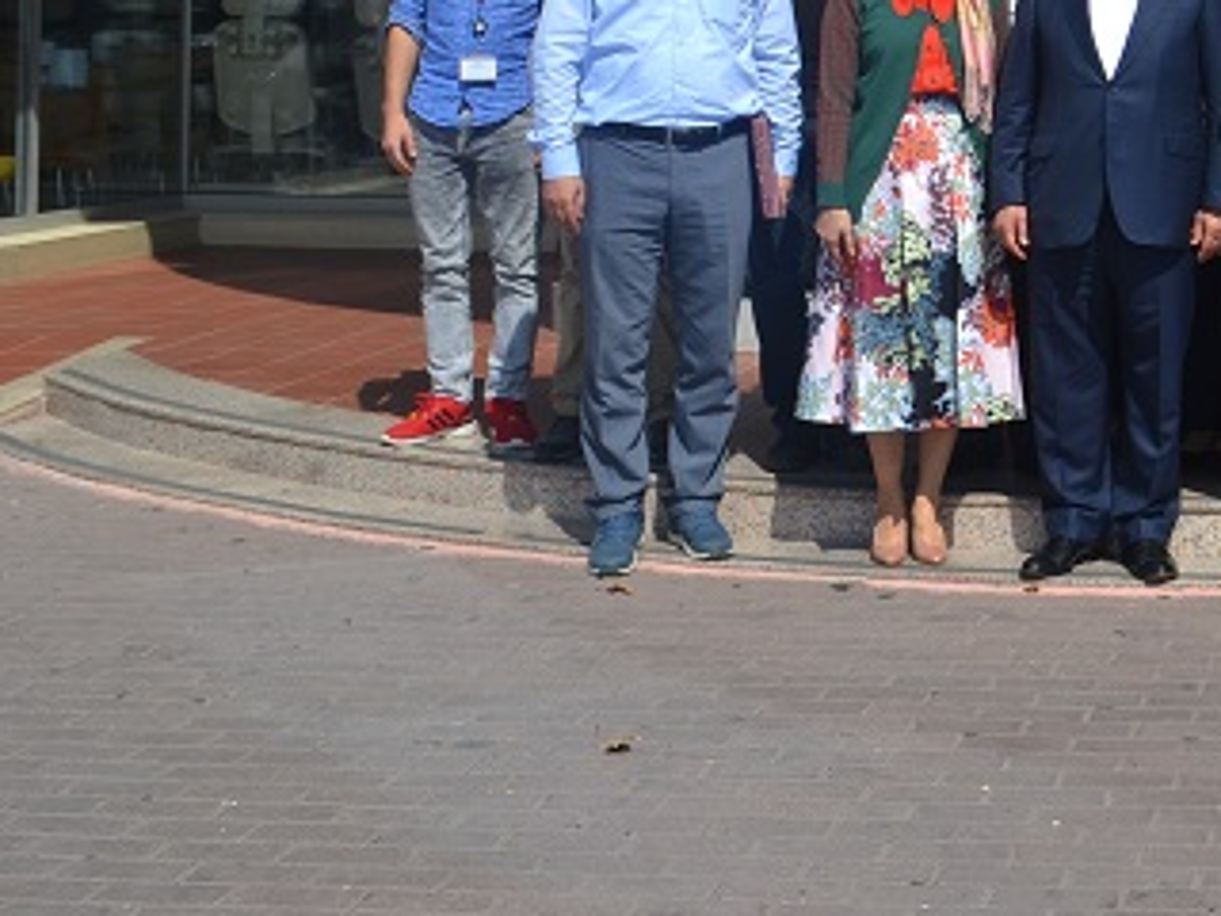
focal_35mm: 73
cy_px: -76
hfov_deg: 24.3
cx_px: 1442
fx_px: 2575
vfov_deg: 19.4
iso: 100
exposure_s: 1/320
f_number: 9
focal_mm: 18
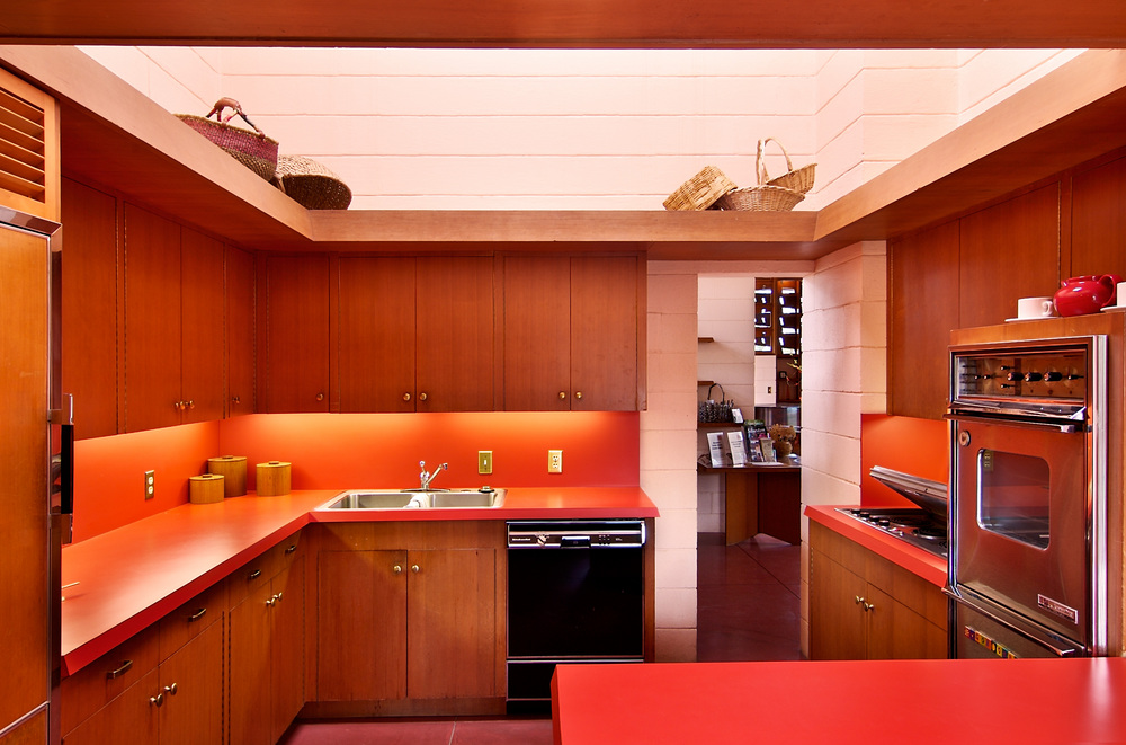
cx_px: 563
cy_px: 372
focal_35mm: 24
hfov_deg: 73.9
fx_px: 749
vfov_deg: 52.9
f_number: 9
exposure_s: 1/2
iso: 200
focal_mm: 16
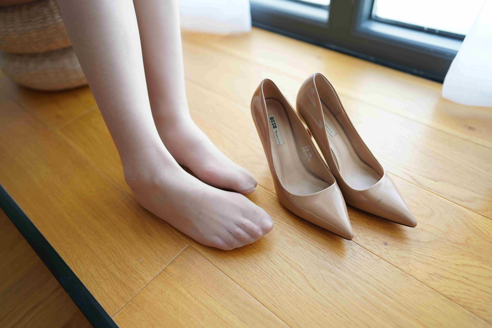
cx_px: 246
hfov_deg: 73.7
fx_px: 328
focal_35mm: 24
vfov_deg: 53.1
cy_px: 164
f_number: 1.8
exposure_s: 1/640
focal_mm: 24
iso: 640
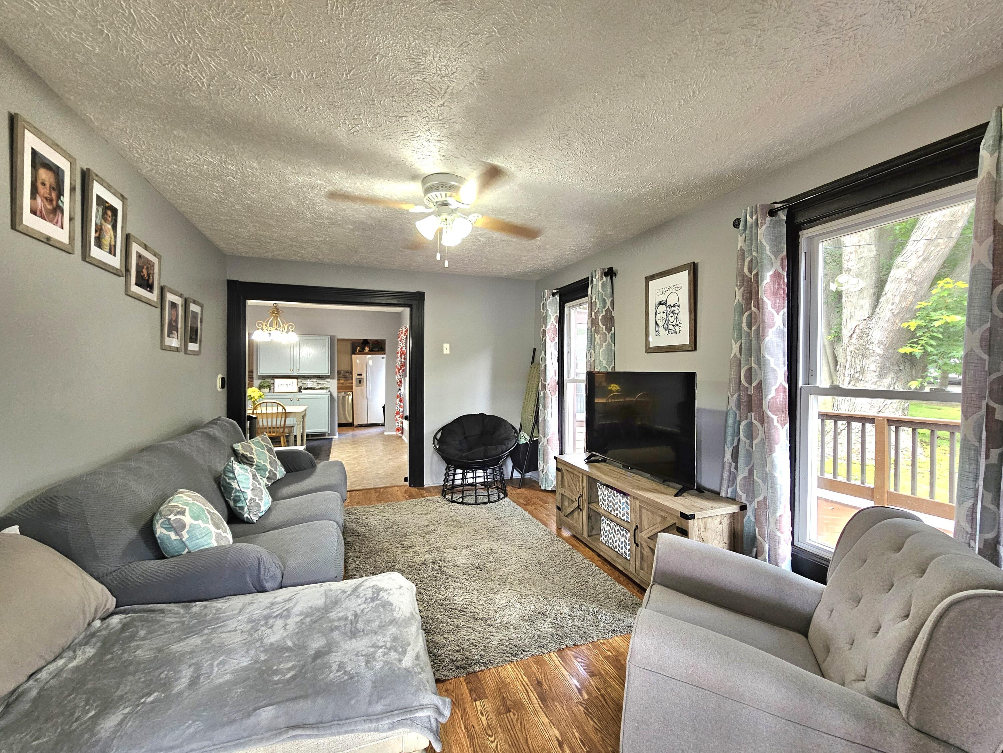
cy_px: 376
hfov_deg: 106.2
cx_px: 502
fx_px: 377
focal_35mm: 13
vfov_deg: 89.9
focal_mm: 2.2
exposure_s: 1/60.2
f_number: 2.2
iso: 200
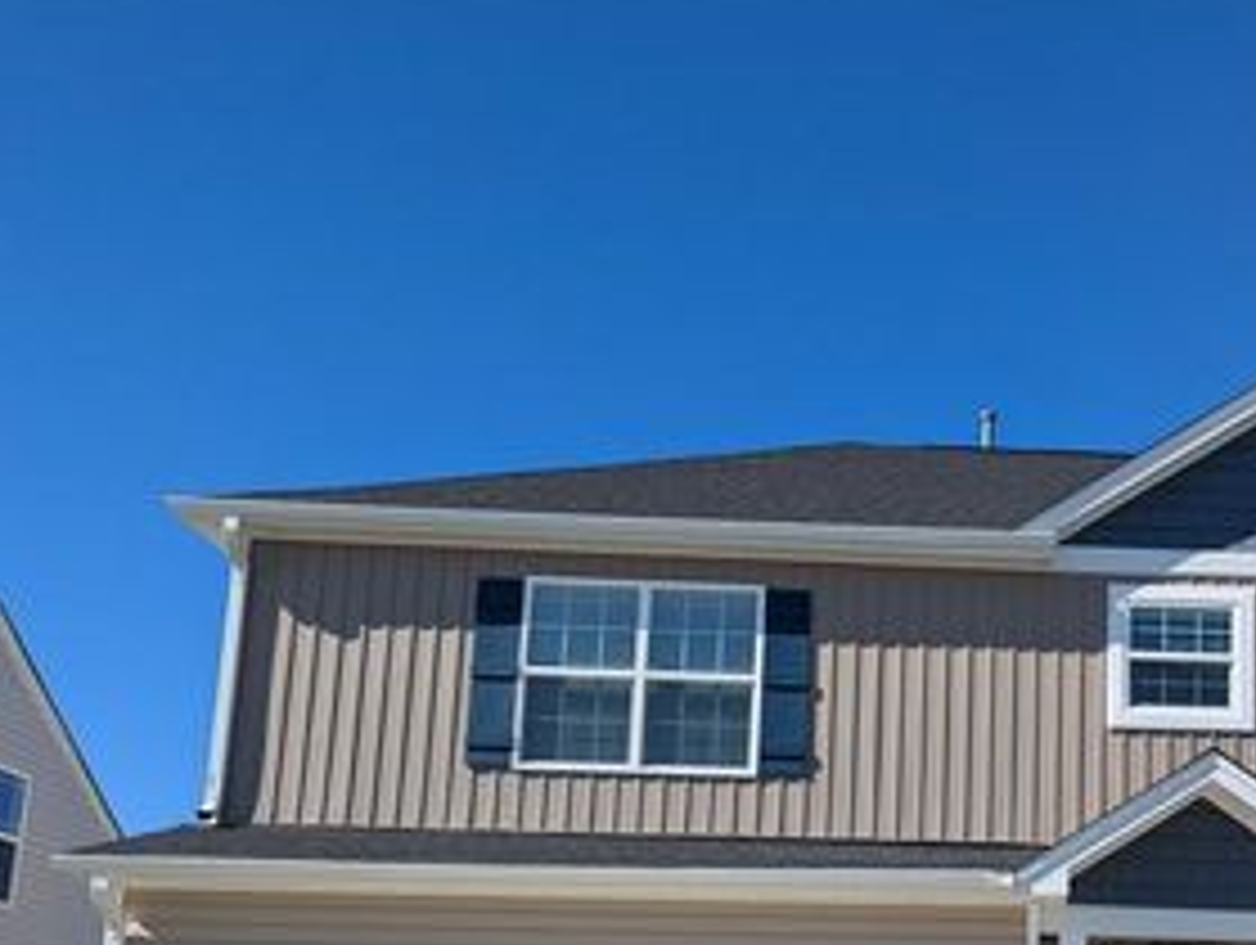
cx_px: 1053
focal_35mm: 43
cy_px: 814
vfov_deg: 32.3
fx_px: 1562
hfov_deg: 41.4
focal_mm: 6.81
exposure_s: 1/2137
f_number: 1.85
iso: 43
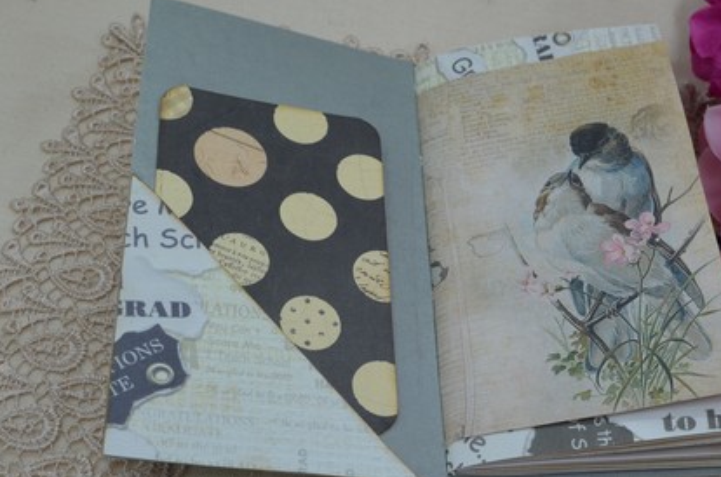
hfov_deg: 34.0
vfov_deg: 23.2
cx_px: 515
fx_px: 1159
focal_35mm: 58
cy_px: 322
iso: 280
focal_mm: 20
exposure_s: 1/60
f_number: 8
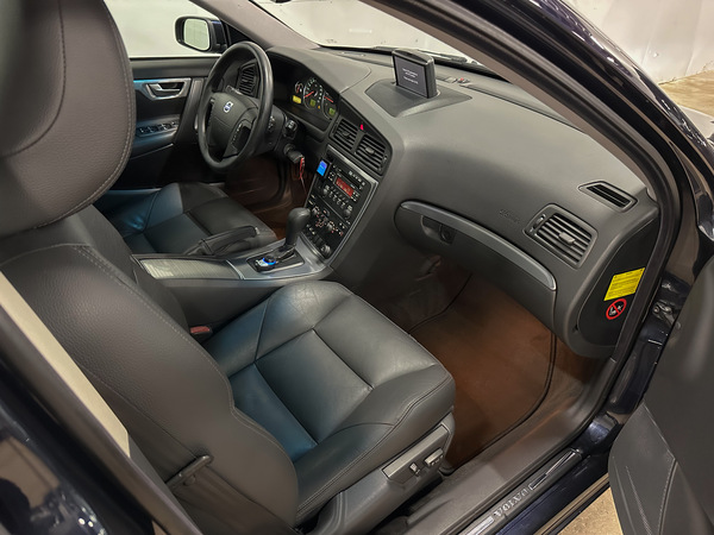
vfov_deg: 56.8
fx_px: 495
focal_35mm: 24
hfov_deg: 71.6
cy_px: 268
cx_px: 357
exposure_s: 1/25
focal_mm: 6.86
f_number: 1.78
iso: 800
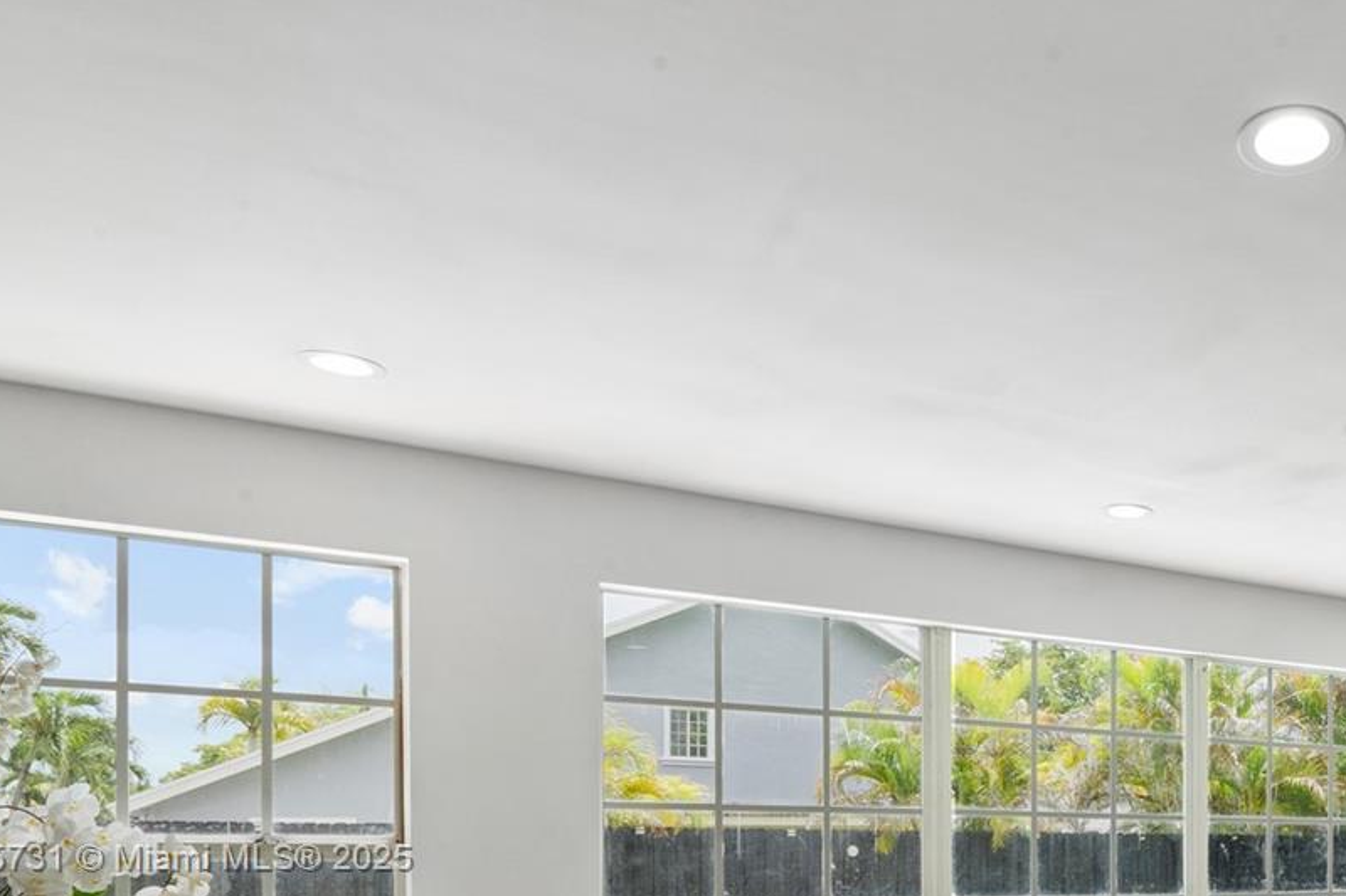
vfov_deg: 37.5
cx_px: 1220
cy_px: 861
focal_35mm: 32
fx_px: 1196
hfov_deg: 51.6
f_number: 16
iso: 200
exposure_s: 1/6
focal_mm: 16
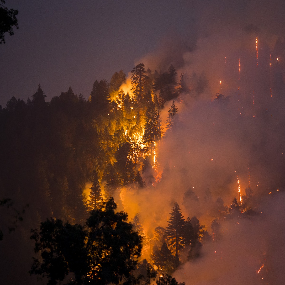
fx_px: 1611
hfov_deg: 10.1
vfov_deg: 10.1
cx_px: 187
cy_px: 143
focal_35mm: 173
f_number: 2
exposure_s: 1/5
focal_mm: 135
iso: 4000
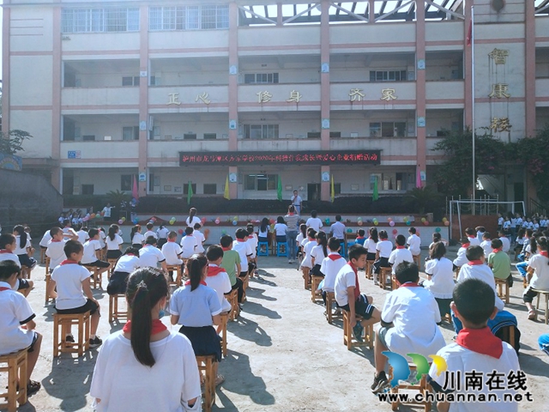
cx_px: 274
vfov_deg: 46.8
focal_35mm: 30
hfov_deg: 60.0
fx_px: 476
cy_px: 206
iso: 63
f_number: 1.8
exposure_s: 1/1547
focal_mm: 3.95
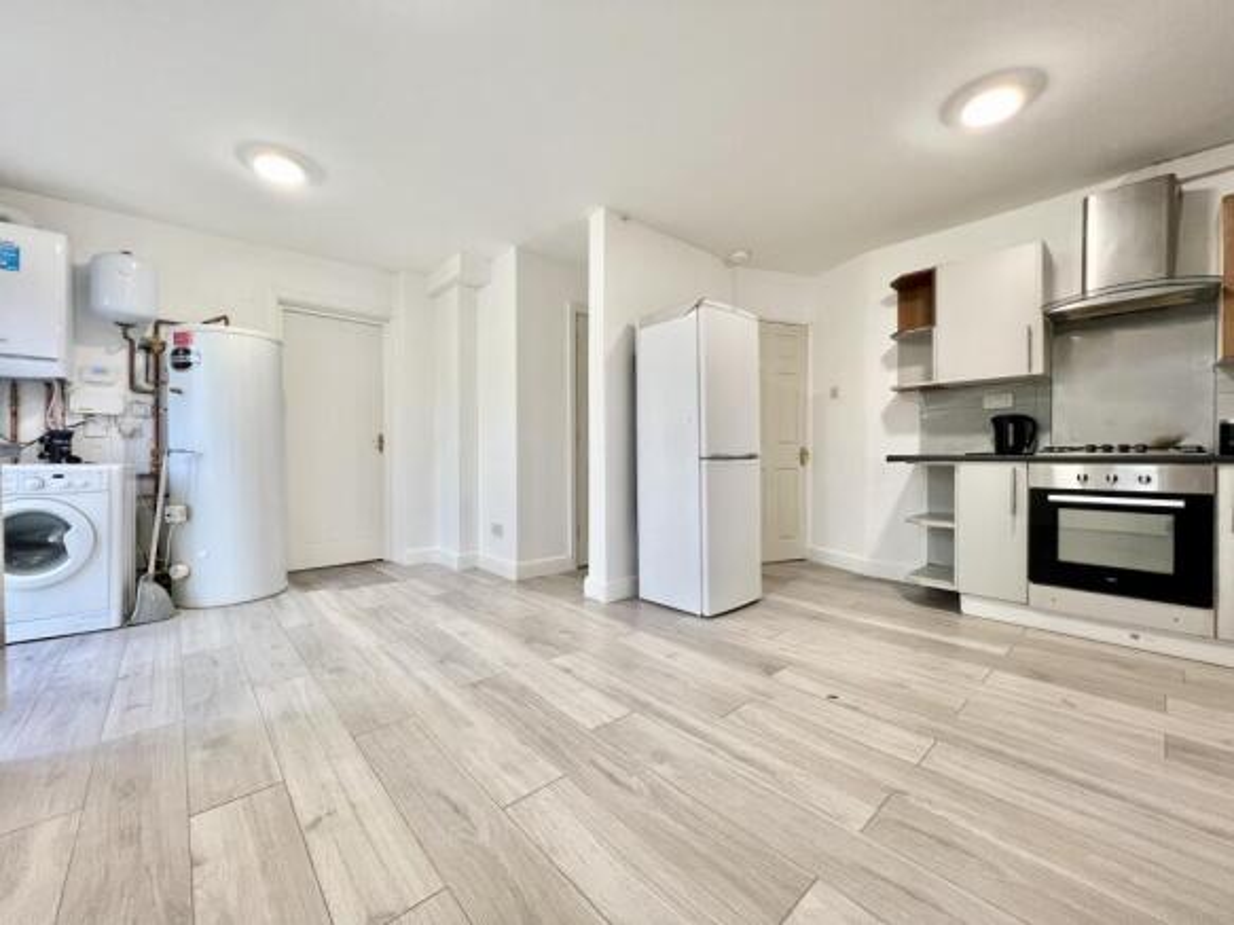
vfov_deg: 89.9
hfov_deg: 106.2
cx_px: 617
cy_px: 462
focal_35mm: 13
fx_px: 463
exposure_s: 1/100
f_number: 1.8
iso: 125
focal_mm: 1.57
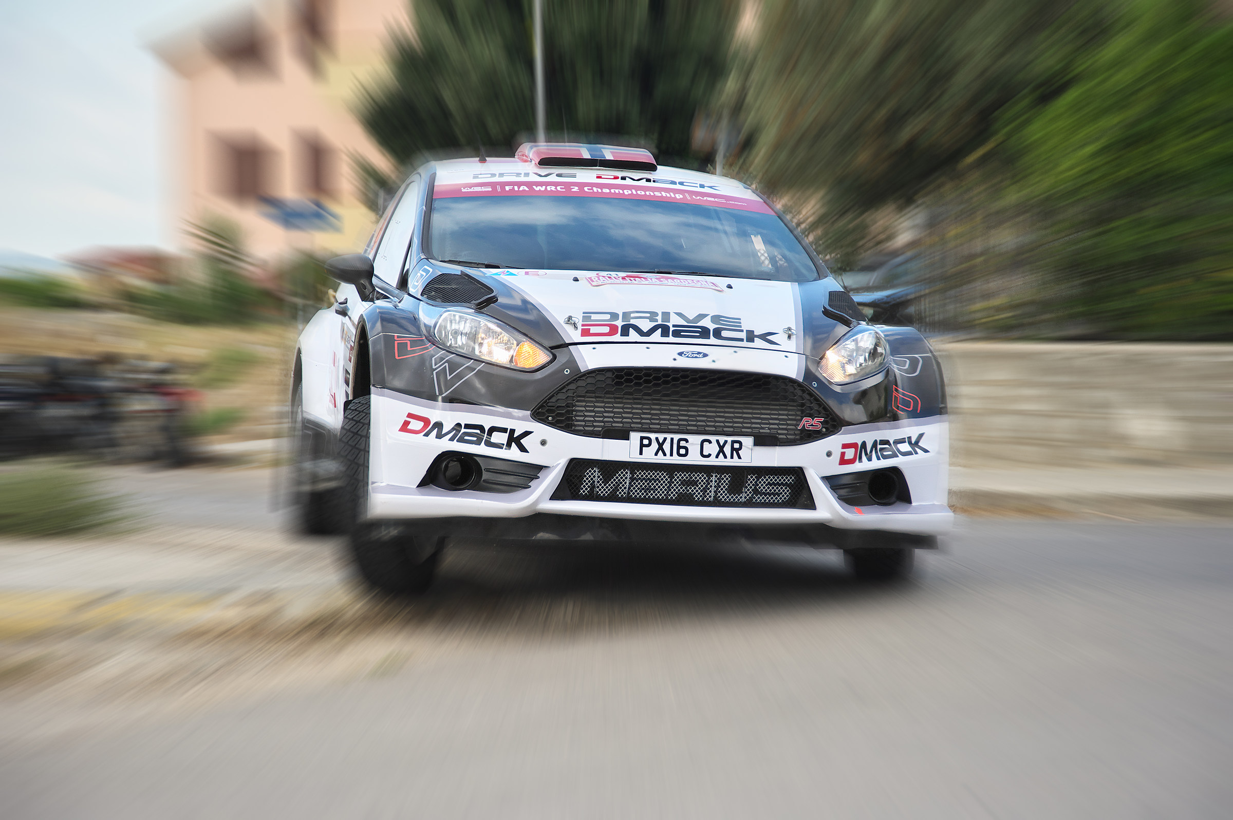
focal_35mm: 90
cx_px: 616
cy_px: 410
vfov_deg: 15.2
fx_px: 3080
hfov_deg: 22.6
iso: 640
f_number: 5.6
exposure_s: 1/2000
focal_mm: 90
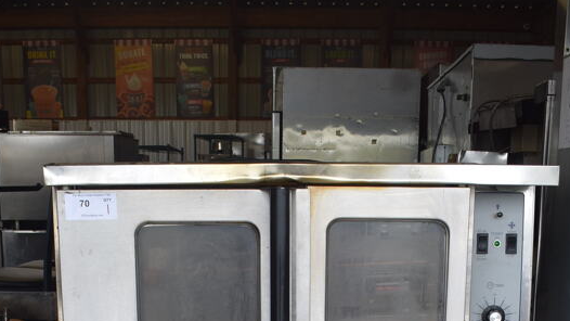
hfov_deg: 34.9
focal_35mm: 60
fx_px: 907
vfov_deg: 18.6
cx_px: 290
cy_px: 423
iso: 250
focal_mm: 22
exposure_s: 1/125
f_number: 5.6
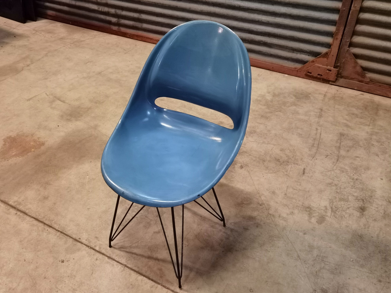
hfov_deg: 59.9
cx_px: 190
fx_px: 339
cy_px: 150
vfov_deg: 46.8
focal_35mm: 30
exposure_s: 1/33.3
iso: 640
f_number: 1.9
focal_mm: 6.71
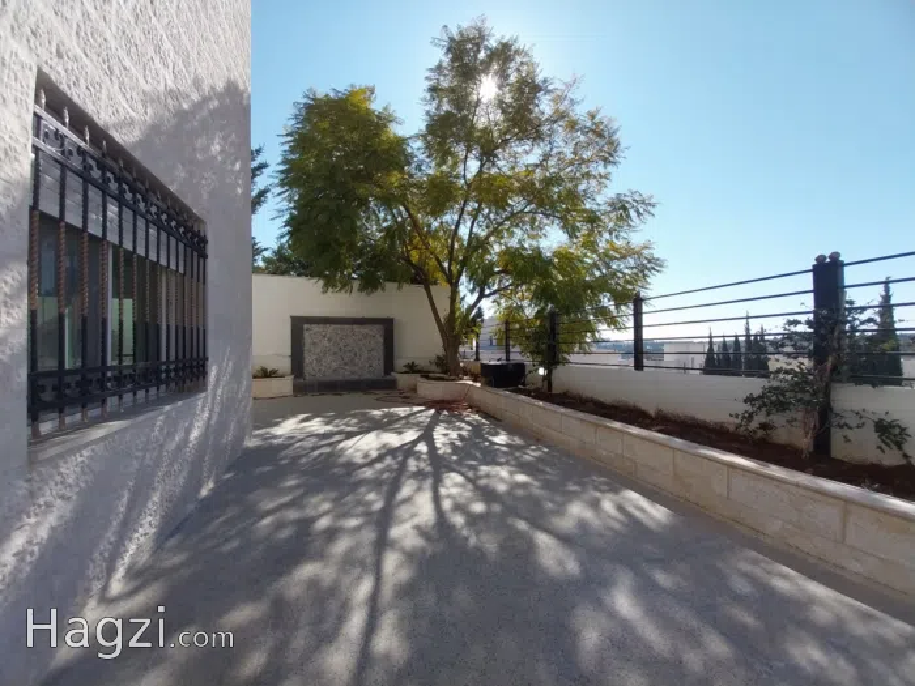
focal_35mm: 13
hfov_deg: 106.2
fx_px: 344
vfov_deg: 89.9
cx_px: 458
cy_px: 343
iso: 65
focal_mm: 1.3
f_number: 2.2
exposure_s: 1/1319
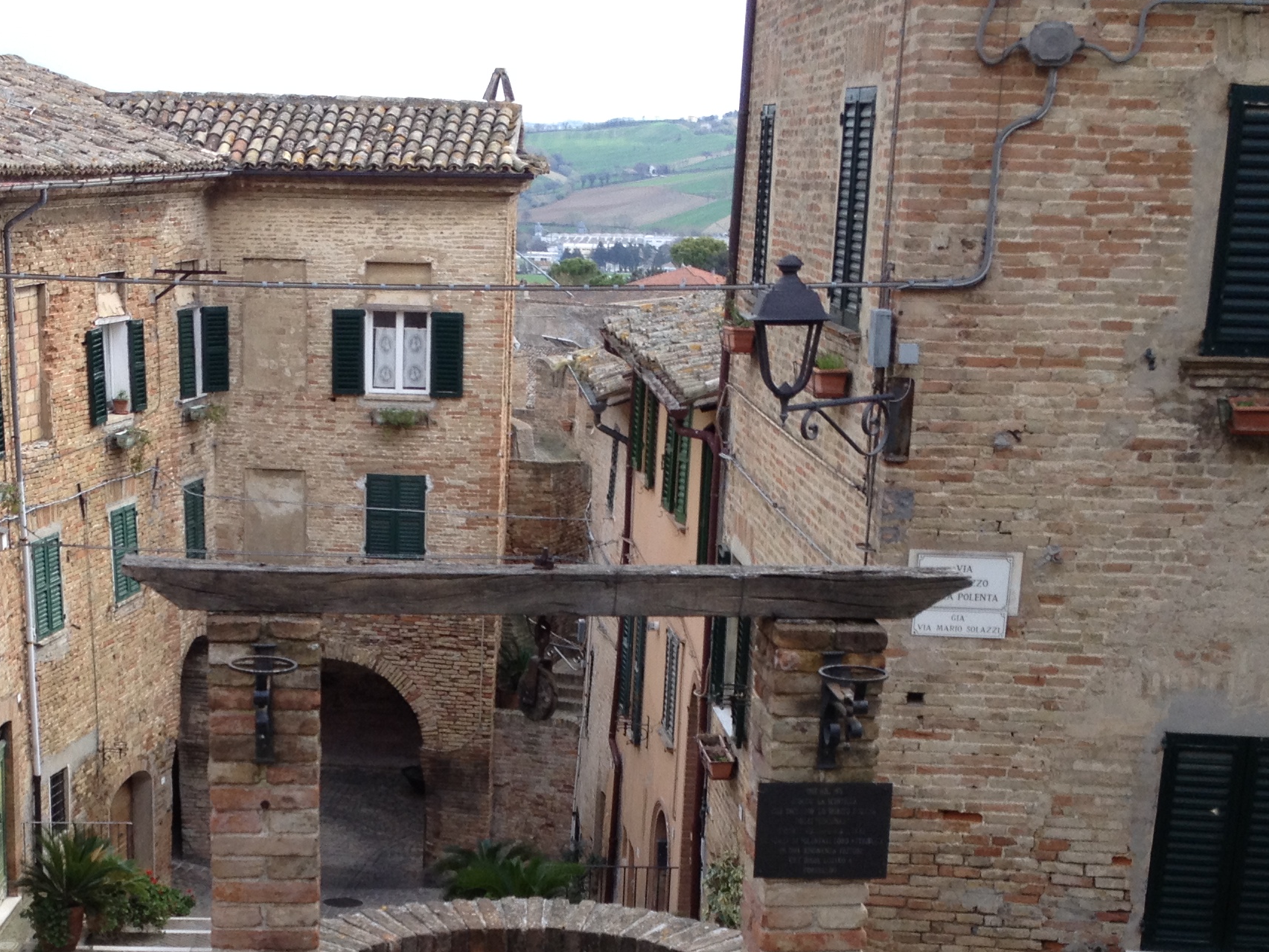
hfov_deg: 28.8
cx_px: 415
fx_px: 2456
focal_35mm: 67
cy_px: 812
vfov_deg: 21.6
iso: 50
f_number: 2.4
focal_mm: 4.28
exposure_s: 1/356
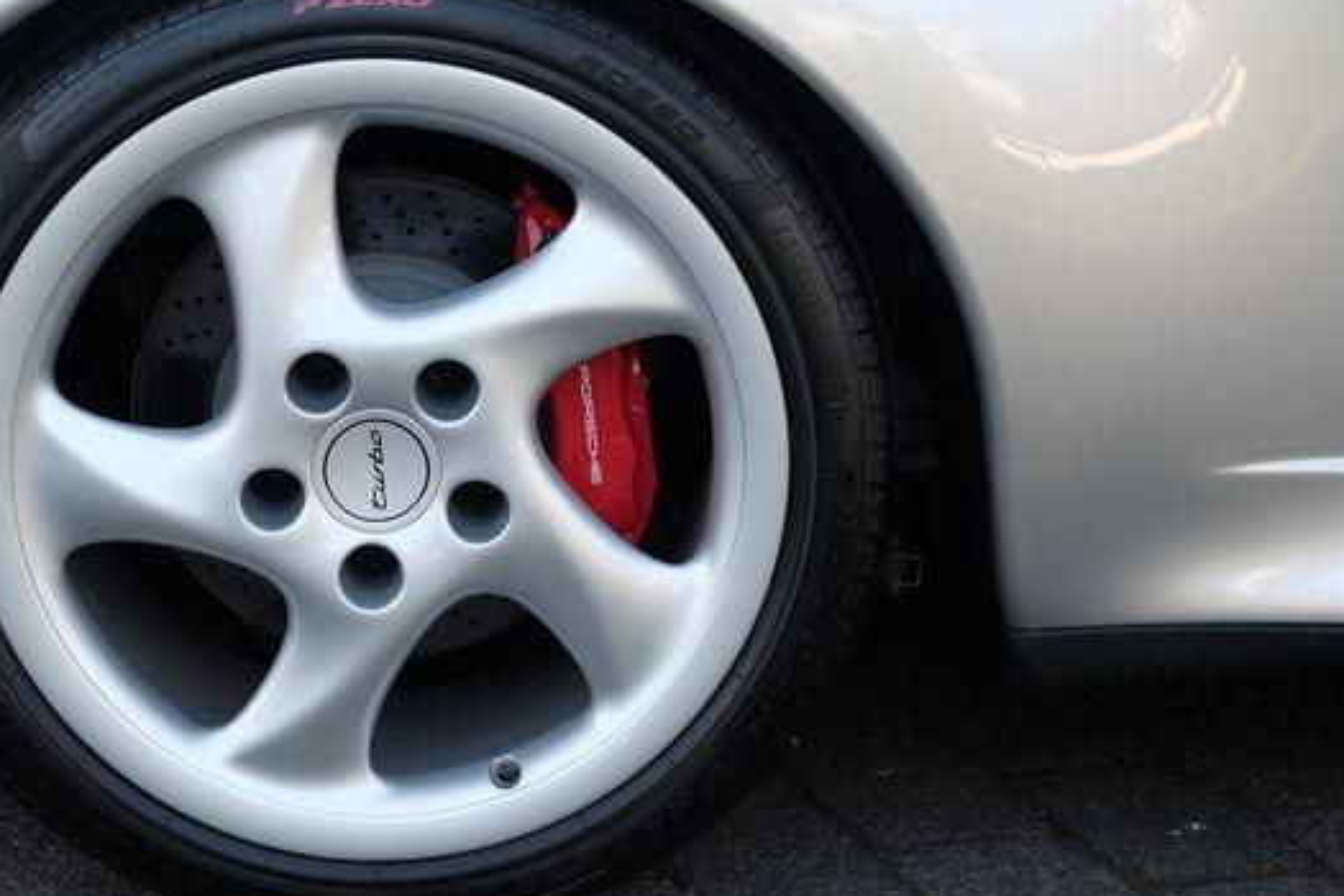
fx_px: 2949
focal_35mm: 79
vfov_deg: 17.2
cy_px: 317
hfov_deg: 25.5
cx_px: 387
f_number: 4
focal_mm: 35.8
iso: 200
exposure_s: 1/140
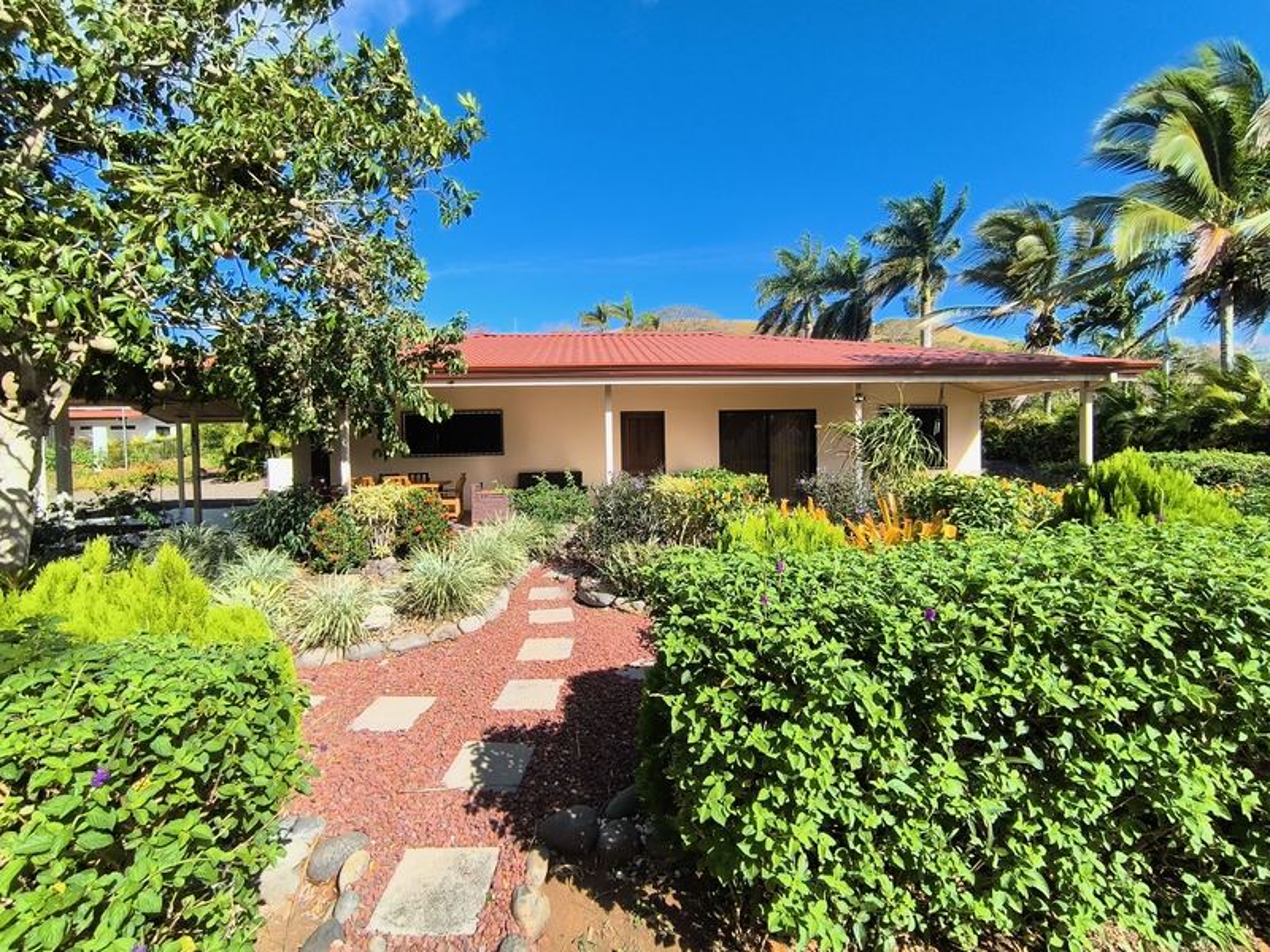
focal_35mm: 16
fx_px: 587
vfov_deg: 78.1
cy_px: 476
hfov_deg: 94.5
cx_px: 635
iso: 50
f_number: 2.2
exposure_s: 1/1414
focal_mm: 1.65
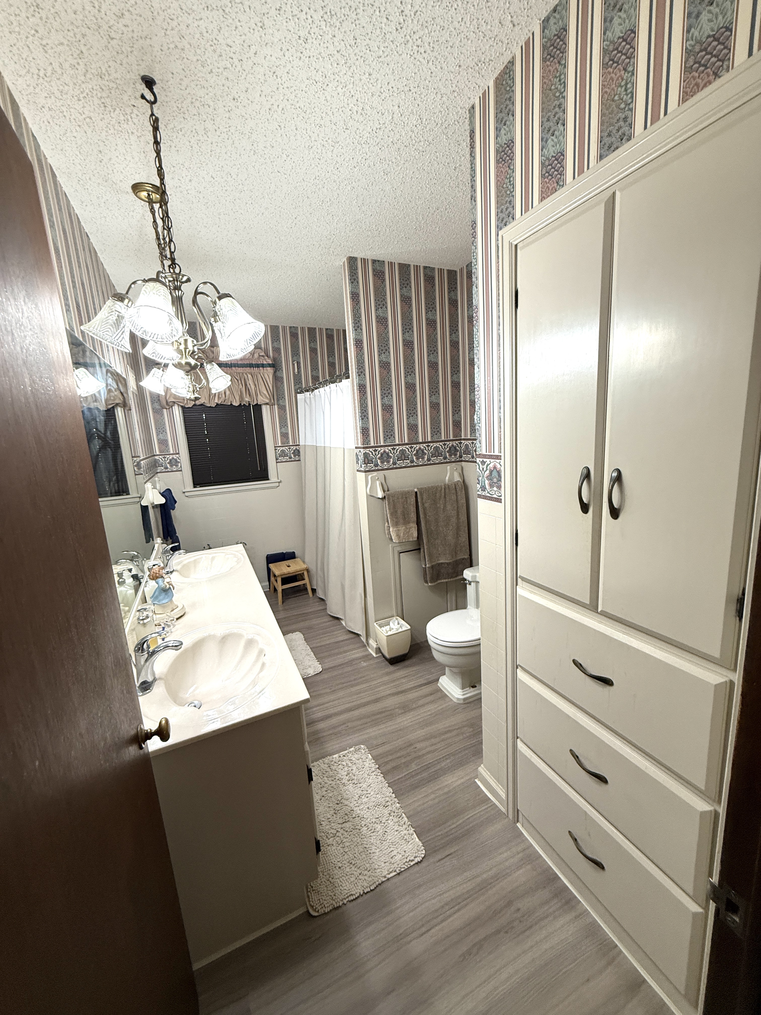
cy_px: 508
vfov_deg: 102.1
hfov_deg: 85.7
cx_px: 380
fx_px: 410
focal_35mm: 14
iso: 200
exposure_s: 1/60
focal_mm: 2.22
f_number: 2.2
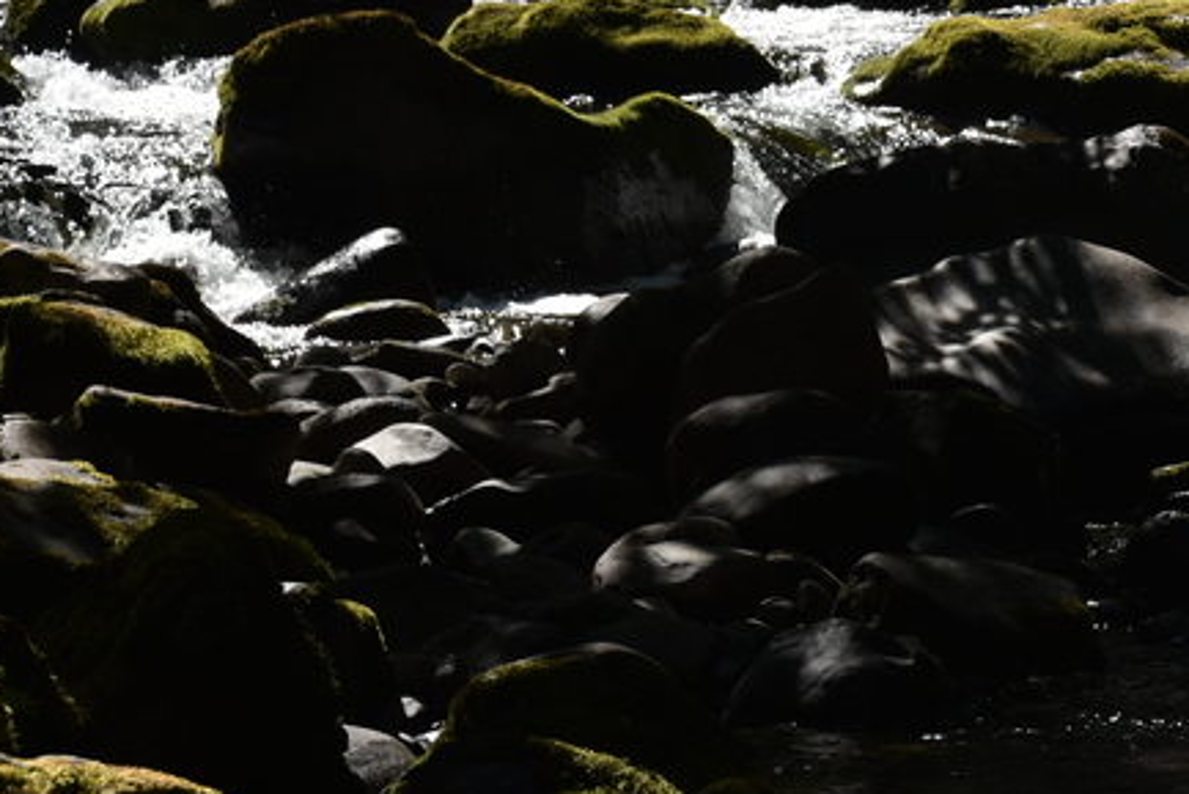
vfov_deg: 3.4
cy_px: 486
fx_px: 13182
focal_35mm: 399
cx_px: 1741
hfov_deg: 5.1
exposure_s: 1/320
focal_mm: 135
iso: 100
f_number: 9
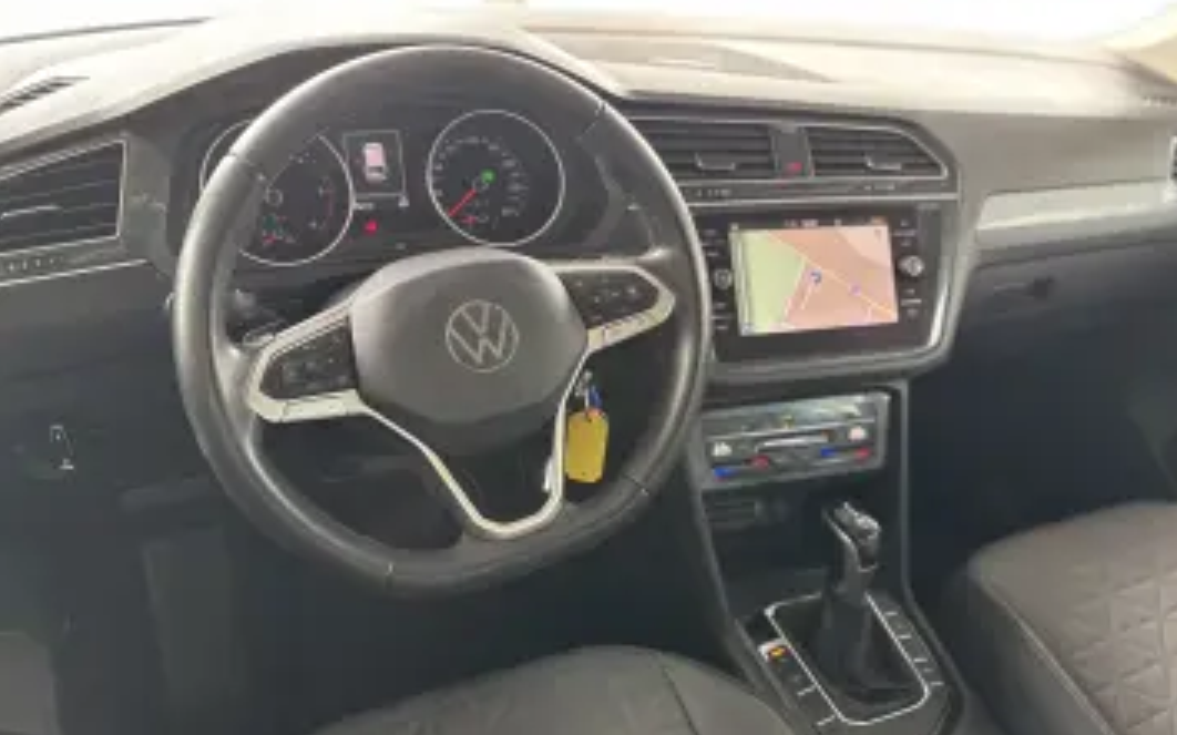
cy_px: 399
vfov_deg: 44.5
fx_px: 898
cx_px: 595
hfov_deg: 66.5
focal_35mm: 28
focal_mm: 5.96
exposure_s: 1/56
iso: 200
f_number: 1.6
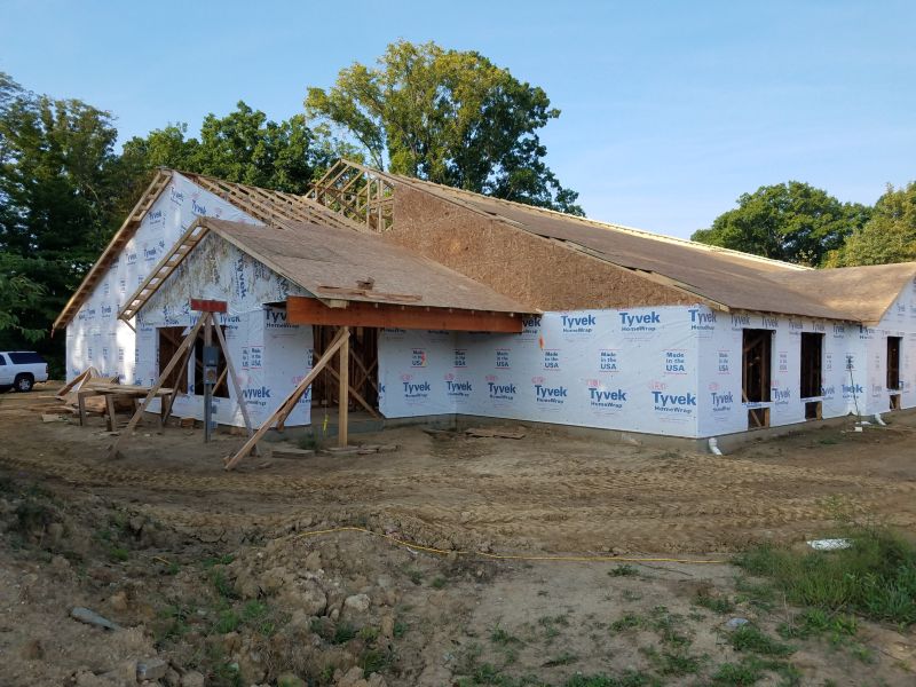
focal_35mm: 26
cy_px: 344
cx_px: 458
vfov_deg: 53.1
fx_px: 688
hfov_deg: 67.3
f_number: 1.7
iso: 40
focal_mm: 4.2
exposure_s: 1/1068
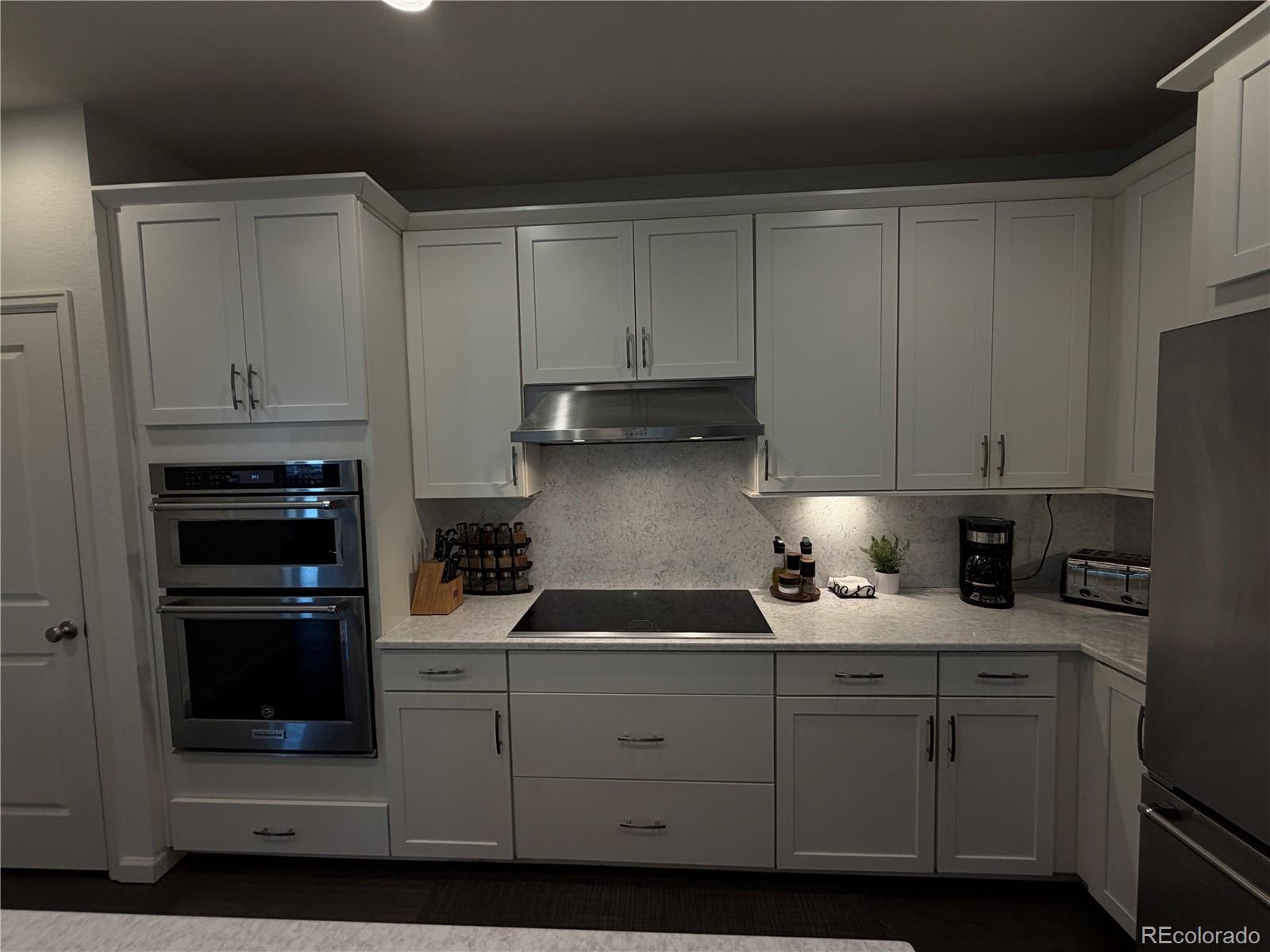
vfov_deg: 85.7
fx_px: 514
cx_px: 635
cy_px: 476
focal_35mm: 14
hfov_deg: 102.1
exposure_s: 1/120
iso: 125
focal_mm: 2.22
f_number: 2.2
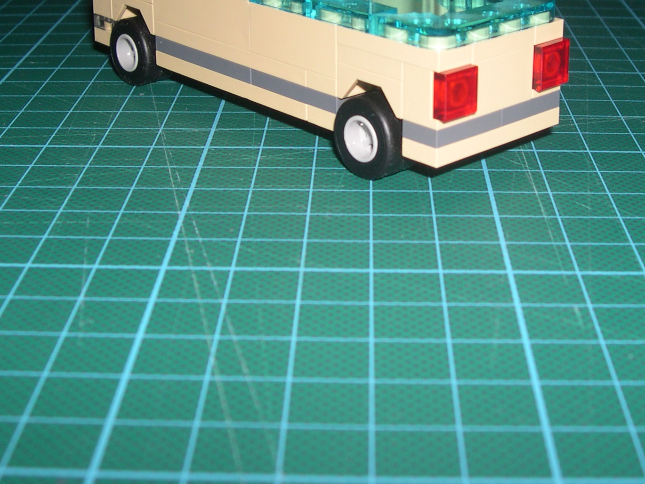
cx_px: 382
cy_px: 96
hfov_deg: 30.6
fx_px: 1174
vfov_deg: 23.0
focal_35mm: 63
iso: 100
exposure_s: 1/60
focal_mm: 8
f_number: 7.6
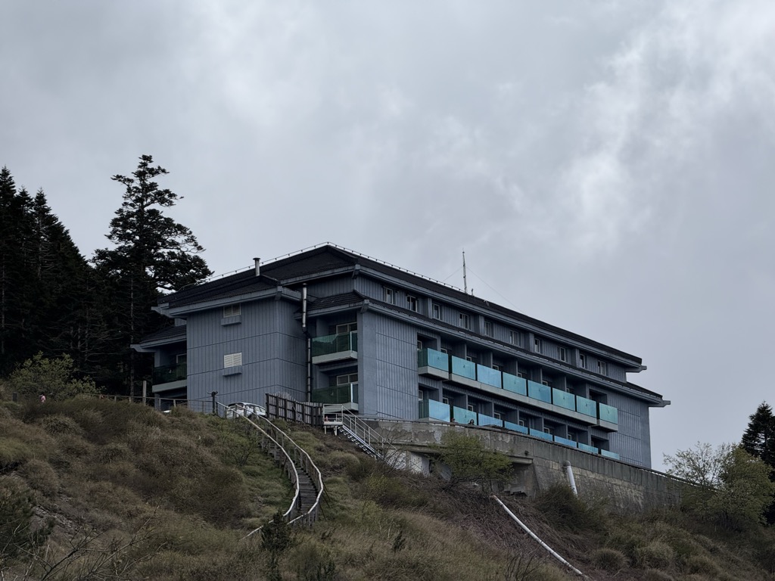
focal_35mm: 120
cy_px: 290
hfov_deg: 16.4
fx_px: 2687
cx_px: 388
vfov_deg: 12.3
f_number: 2.8
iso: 64
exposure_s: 1/2439
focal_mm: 15.66
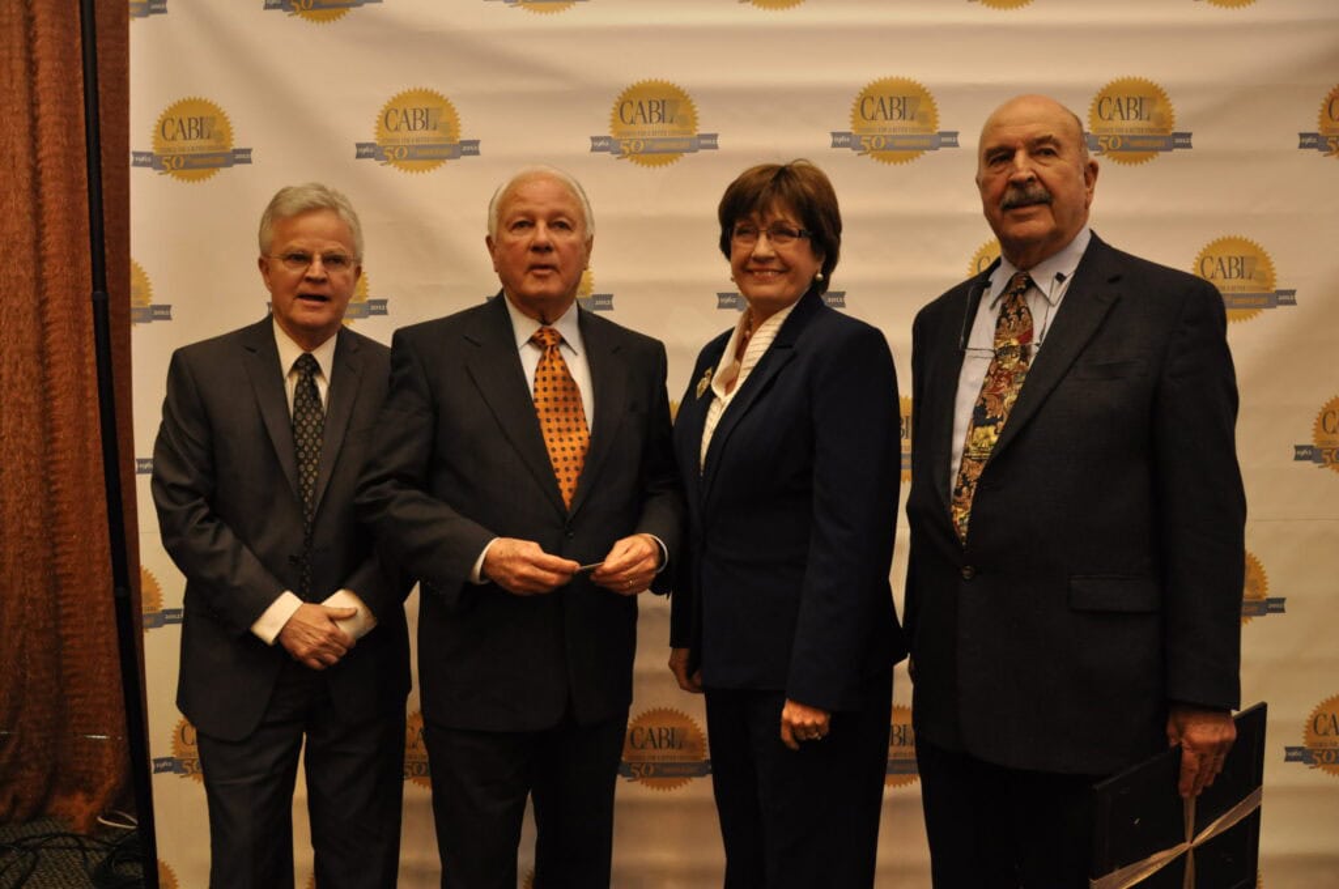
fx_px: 1003
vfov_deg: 47.8
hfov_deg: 67.4
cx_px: 670
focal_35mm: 27
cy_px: 444
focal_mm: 18
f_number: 4
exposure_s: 1/60
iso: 800
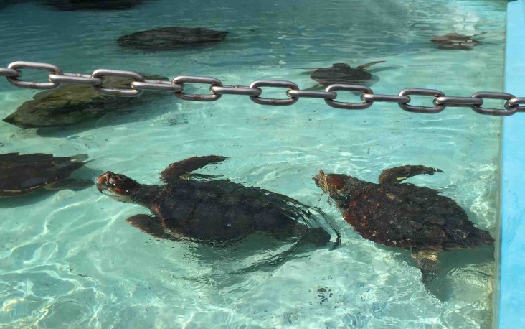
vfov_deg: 29.9
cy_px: 174
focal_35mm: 43
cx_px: 313
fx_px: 615
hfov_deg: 46.0
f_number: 2.2
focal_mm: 4.15
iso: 32
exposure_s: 1/2825
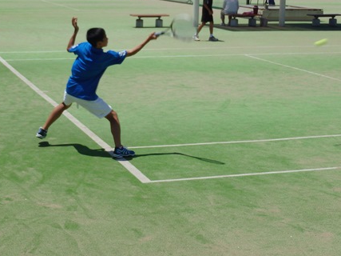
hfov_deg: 25.0
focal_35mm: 78
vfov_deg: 18.8
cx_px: 141
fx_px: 768
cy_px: 78
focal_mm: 9.4
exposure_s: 1/125
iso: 125
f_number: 14
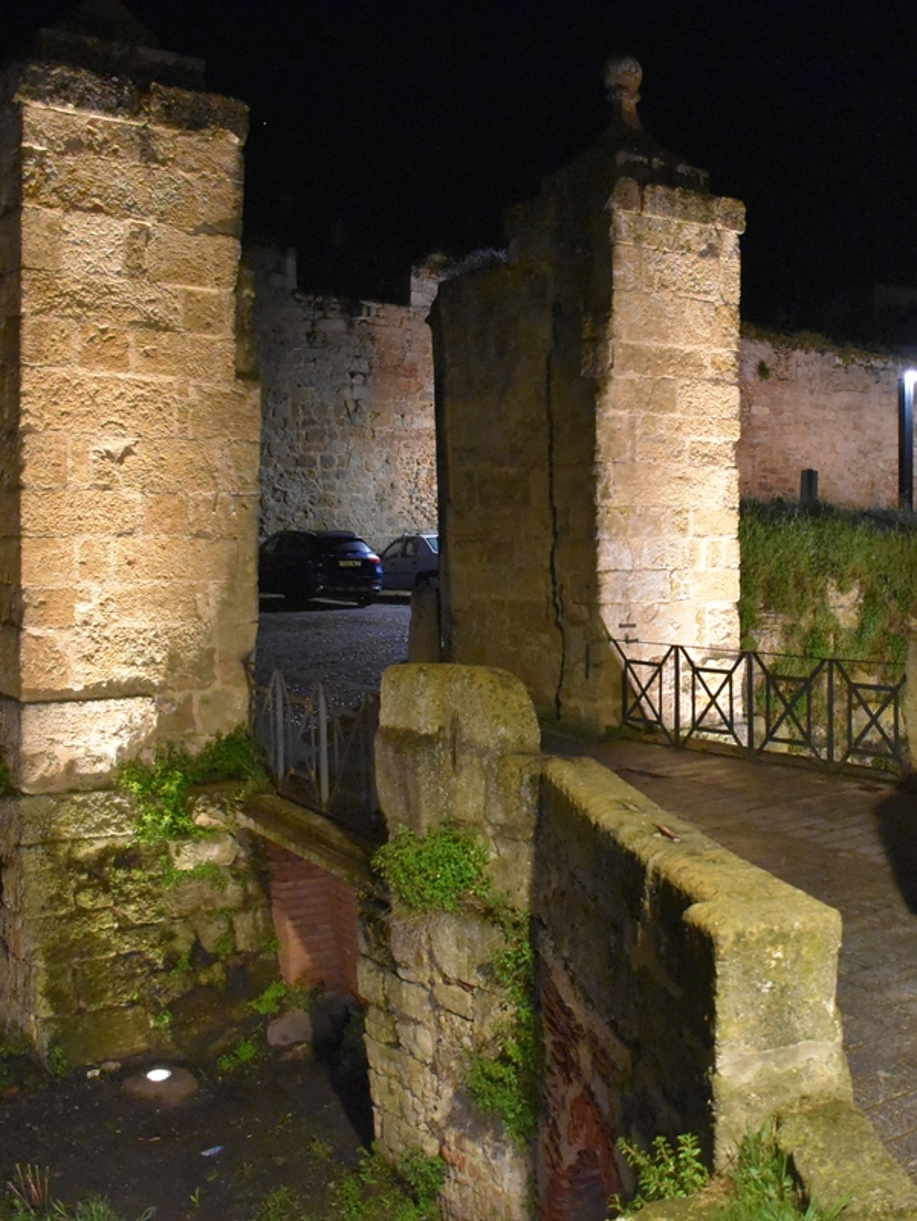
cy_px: 610
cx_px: 729
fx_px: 1376
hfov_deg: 35.7
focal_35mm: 39
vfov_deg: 47.8
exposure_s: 1/60
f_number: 3.5
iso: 5600
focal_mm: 18
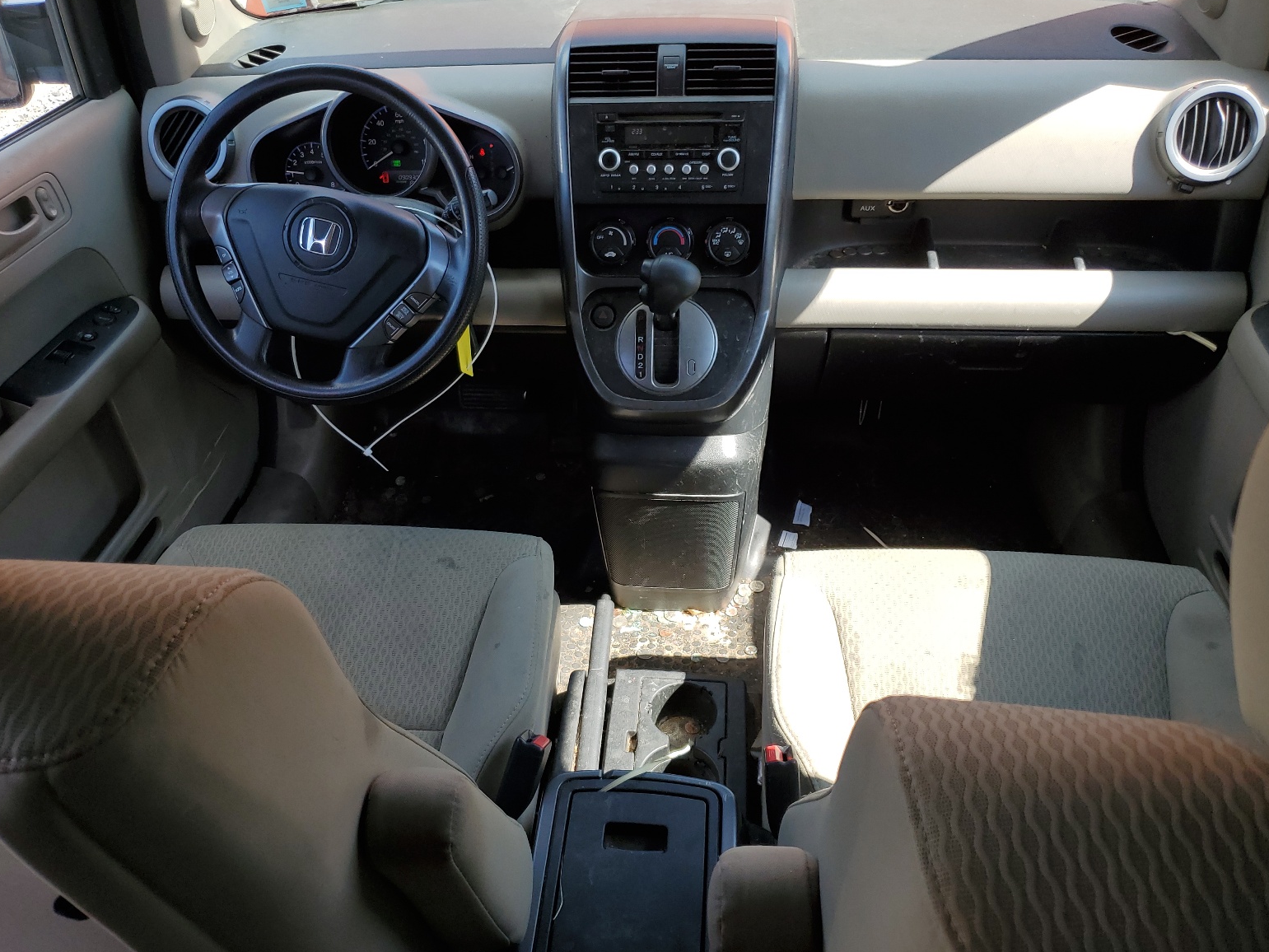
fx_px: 990
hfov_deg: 65.3
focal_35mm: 27
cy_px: 469
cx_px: 638
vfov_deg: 51.4
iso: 50
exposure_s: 1/476
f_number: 1.5
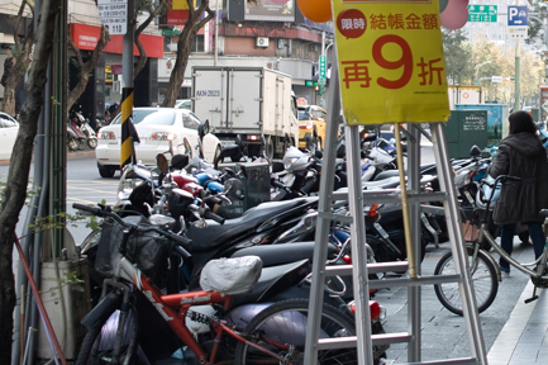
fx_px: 1475
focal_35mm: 97
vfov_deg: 14.1
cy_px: 132
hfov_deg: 20.8
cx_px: 421
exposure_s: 1/125
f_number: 2.8
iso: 100
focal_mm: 24.2
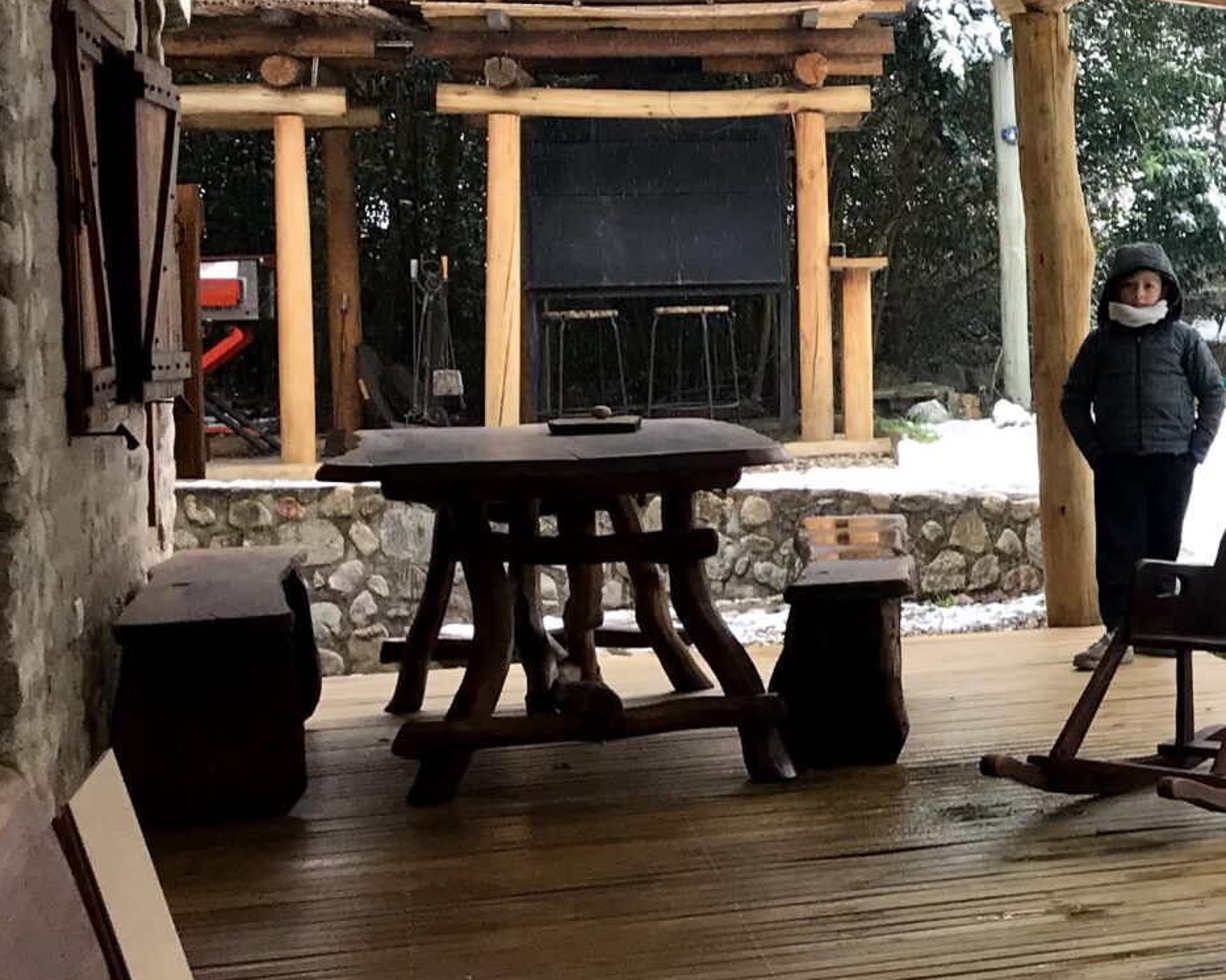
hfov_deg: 22.6
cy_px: 332
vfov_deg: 20.4
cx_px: 1615
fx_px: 2721
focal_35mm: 75
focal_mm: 3.99
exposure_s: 1/100
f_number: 1.8
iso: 32
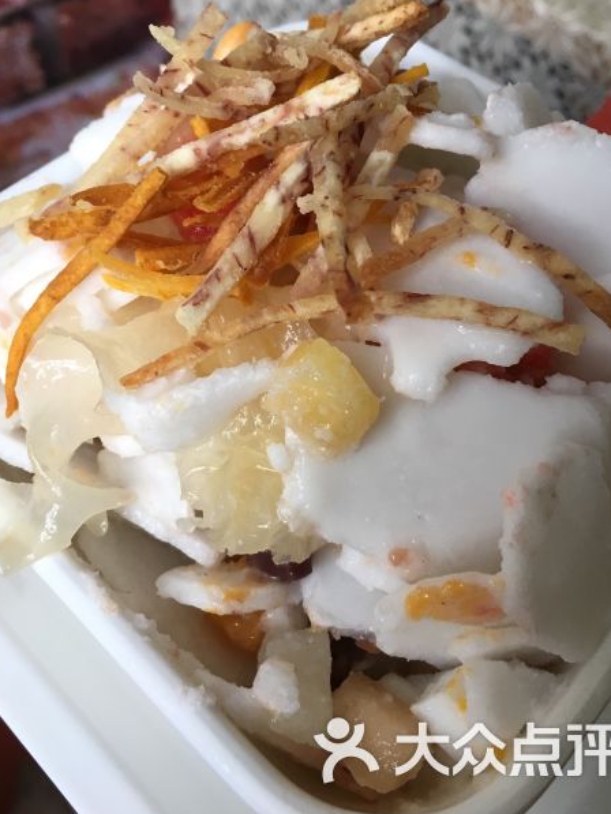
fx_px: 800
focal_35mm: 34
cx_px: 298
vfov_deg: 53.7
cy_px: 344
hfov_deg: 41.8
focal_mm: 4.15
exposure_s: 1/33
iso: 40
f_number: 2.2
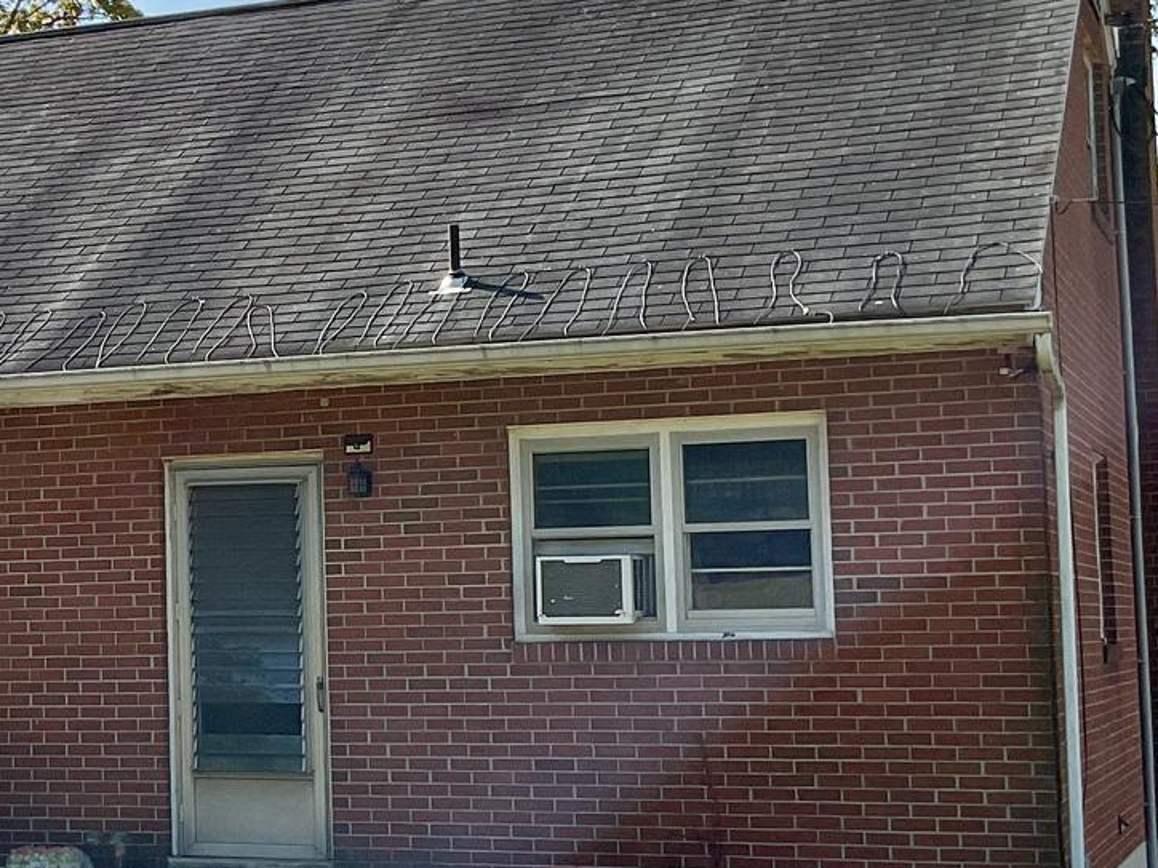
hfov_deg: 23.2
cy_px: 432
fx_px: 2743
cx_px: 98
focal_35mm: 82
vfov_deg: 18.0
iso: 16
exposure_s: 1/2227
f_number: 1.8
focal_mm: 3
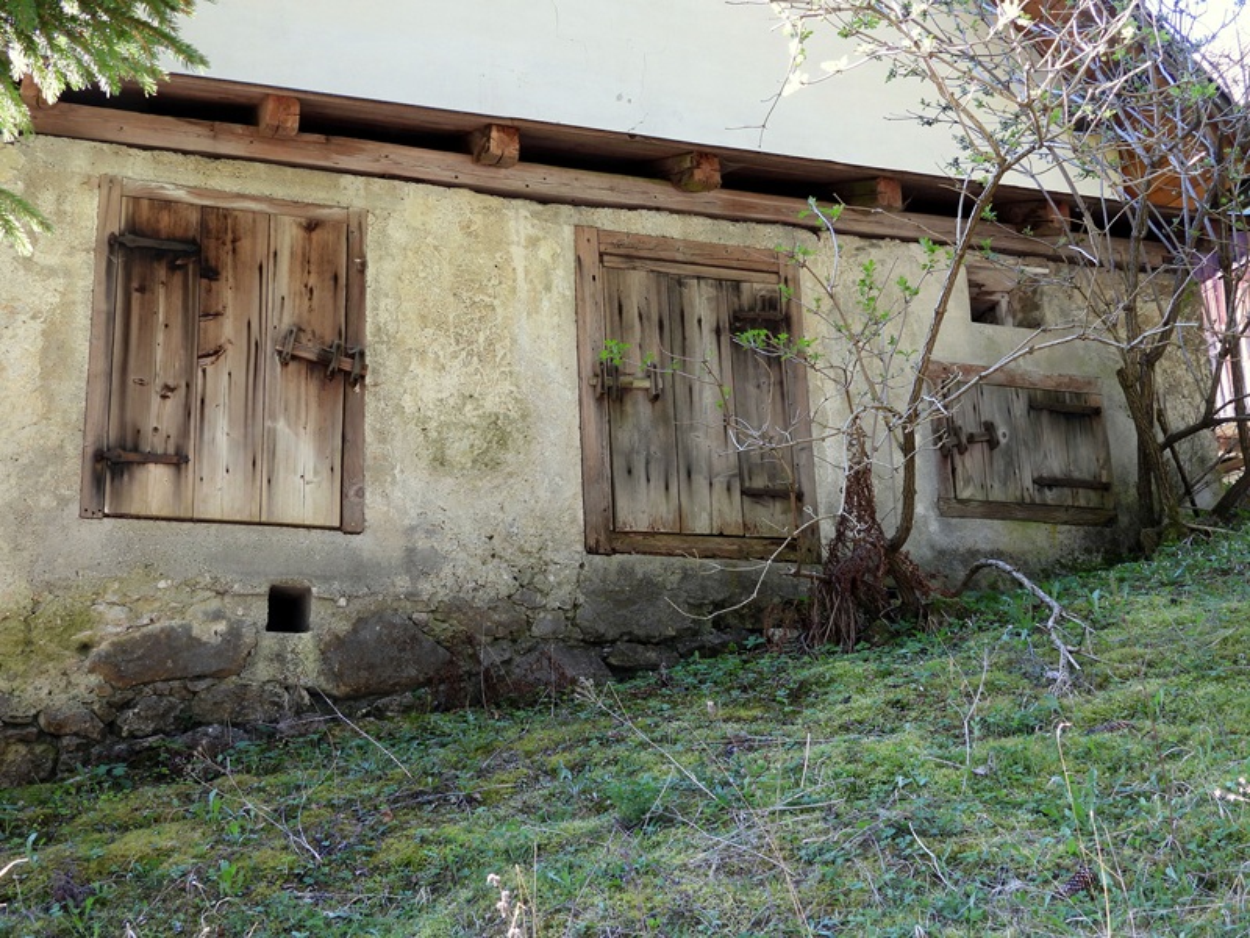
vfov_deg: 33.6
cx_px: 625
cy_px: 469
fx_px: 1553
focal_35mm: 43
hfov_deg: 43.9
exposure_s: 1/60
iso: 100
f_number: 3.2
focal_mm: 7.7
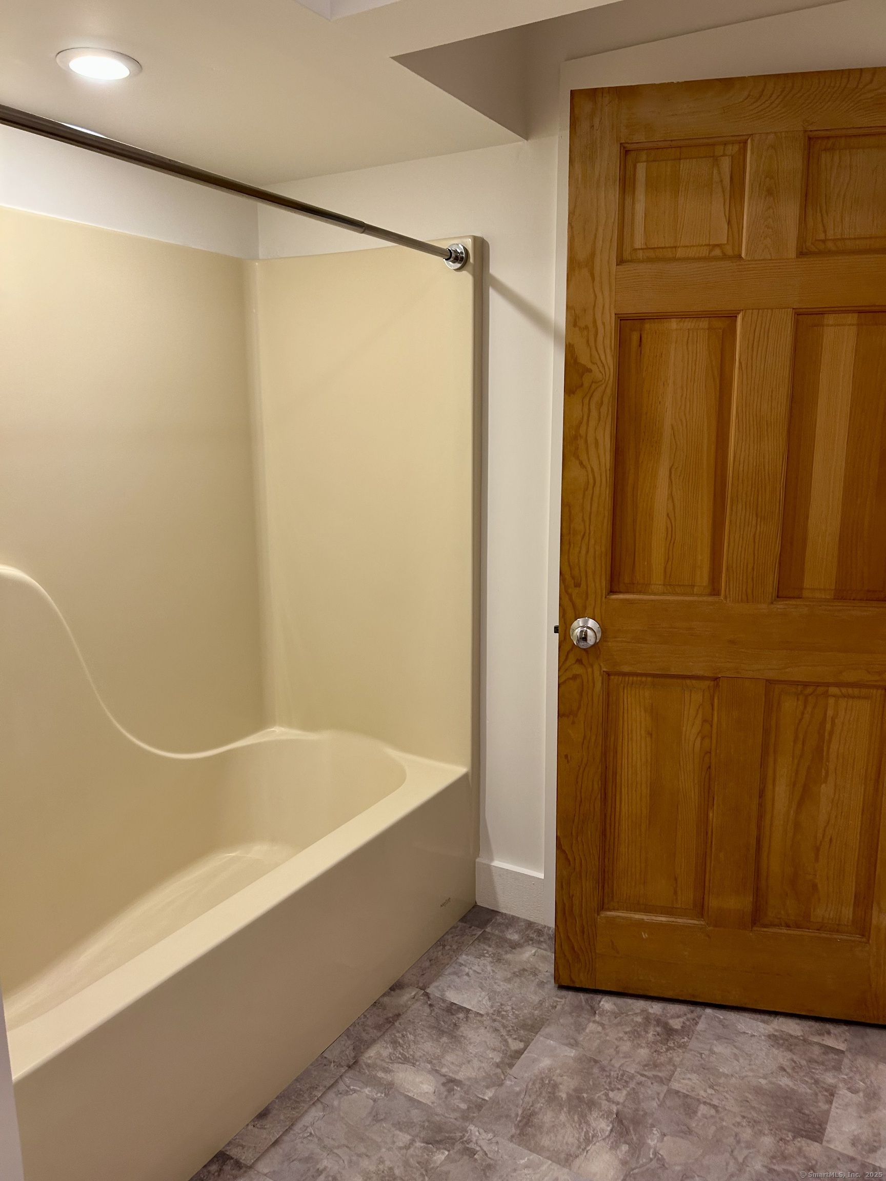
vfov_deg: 67.3
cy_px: 590
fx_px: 887
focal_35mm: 26
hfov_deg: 53.1
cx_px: 443
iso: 100
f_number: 1.5
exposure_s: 1/60
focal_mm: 5.7
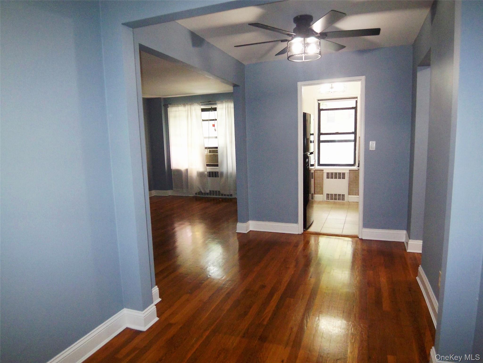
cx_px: 242
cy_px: 182
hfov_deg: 73.9
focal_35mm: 23
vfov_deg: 58.9
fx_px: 321
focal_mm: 3.8
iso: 200
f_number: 2.8
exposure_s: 1/30
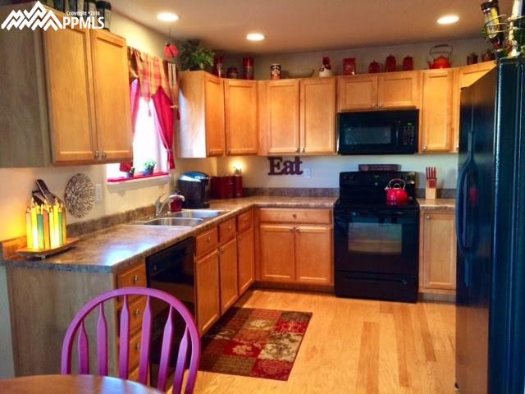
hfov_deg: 61.7
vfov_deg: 48.2
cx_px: 262
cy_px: 197
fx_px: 440
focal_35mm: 29
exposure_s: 1/30
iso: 320
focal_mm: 4.15
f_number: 2.2
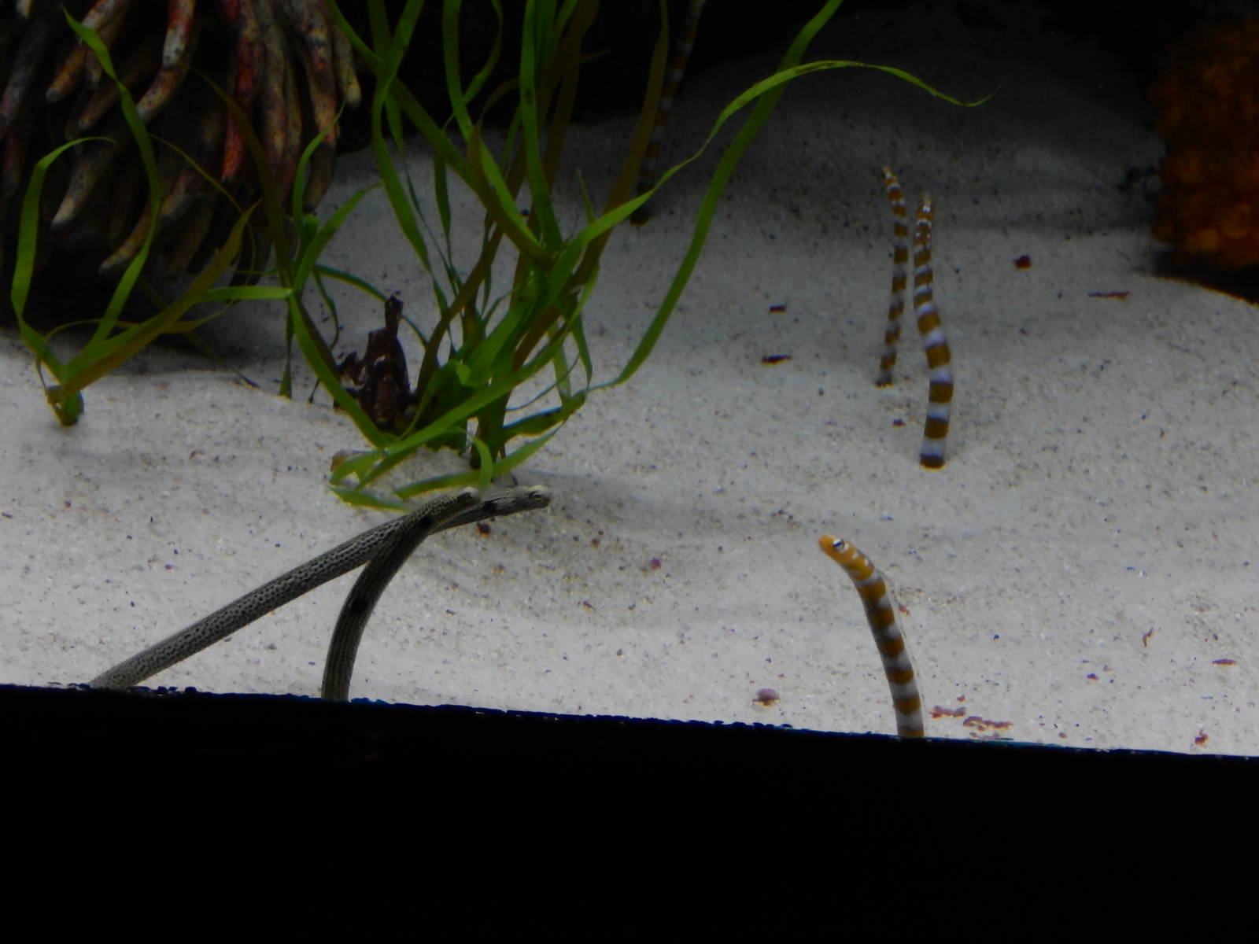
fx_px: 3091
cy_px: 472
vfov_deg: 17.4
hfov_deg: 23.0
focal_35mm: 85
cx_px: 630
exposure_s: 1/30
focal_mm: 15.2
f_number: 5.1
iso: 640
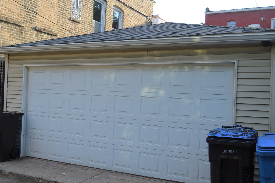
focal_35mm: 39
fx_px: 298
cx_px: 138
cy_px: 92
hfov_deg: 49.6
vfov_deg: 34.2
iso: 100
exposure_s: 1/125
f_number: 5.6
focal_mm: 26
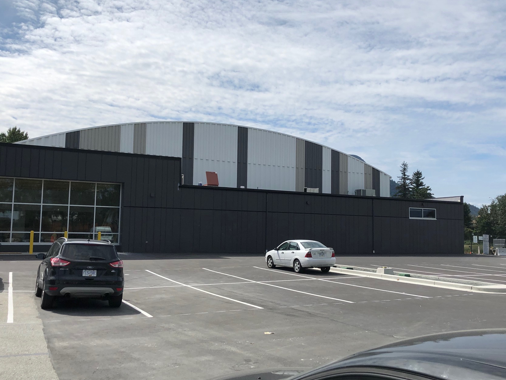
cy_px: 203
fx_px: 497
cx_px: 277
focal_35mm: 34
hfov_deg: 53.9
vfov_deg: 41.8
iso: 20
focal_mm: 3.99
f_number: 1.8
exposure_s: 1/4367
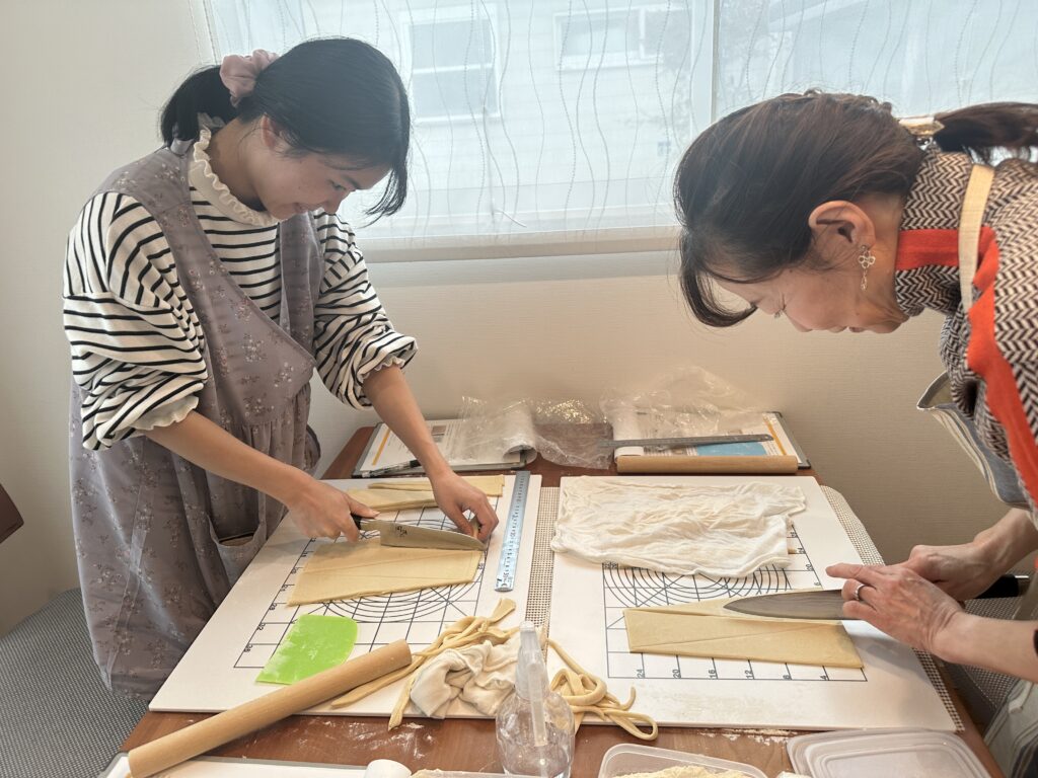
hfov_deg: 71.6
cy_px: 389
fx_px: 720
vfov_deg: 56.8
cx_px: 519
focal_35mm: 24
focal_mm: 6.86
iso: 125
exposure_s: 1/121
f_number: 1.78
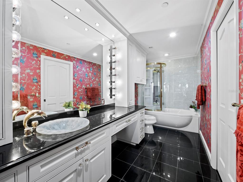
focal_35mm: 14
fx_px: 98
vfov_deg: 85.7
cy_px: 91
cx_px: 122
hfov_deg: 102.0
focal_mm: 7
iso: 400
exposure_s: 1/2
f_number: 11
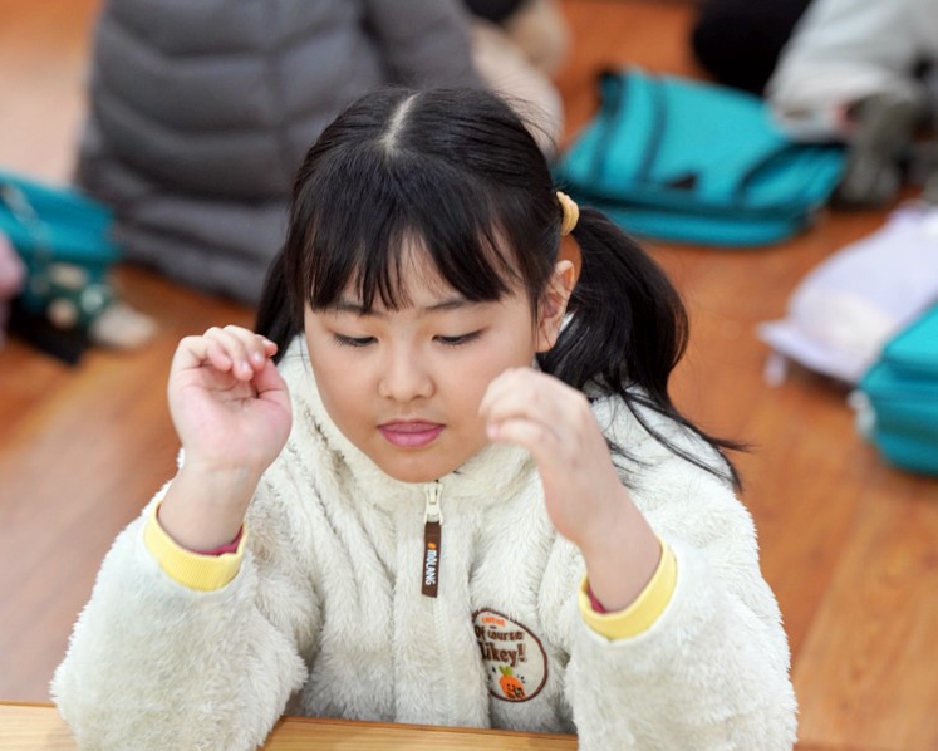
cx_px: 468
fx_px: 3610
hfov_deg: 14.8
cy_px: 376
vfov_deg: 11.9
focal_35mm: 130
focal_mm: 115
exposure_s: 1/160
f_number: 4
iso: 1600
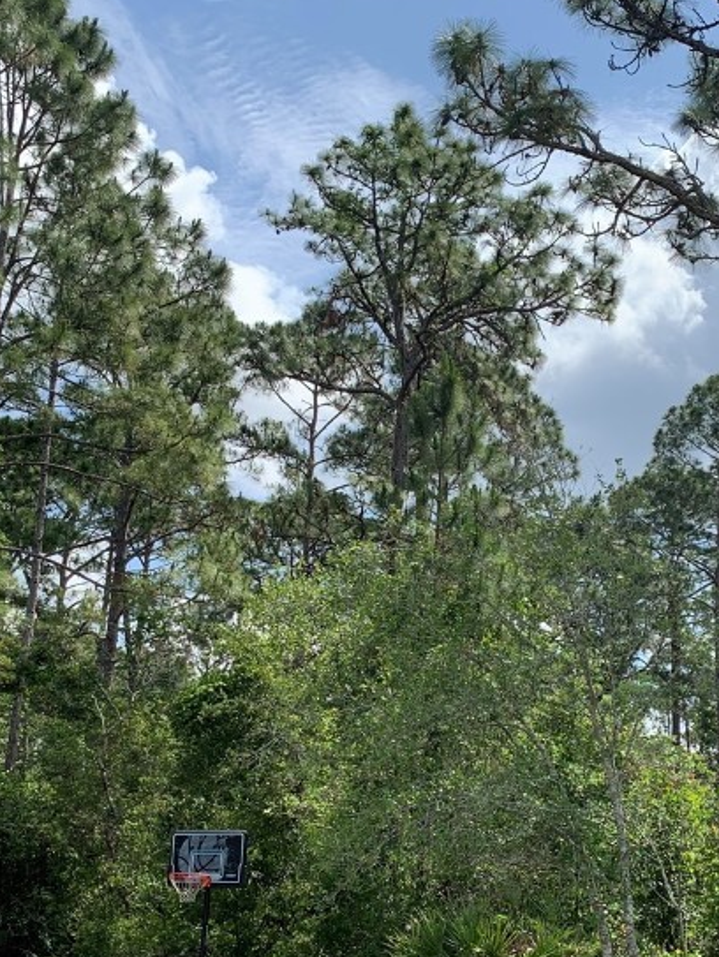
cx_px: 497
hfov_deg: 29.4
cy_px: 664
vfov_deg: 38.3
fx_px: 1355
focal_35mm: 49
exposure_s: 1/1748
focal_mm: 4.25
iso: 25
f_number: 1.8
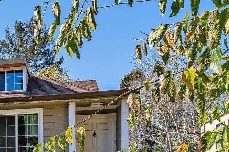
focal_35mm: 51
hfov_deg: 35.5
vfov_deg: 23.7
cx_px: 4
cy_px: 191
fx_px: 324
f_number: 11
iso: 250
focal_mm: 17
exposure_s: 1/400
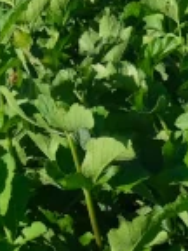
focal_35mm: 340
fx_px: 2462
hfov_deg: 4.2
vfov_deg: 5.8
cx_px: 655
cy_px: -121
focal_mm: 34.3
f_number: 7.1
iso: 160
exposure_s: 1/320
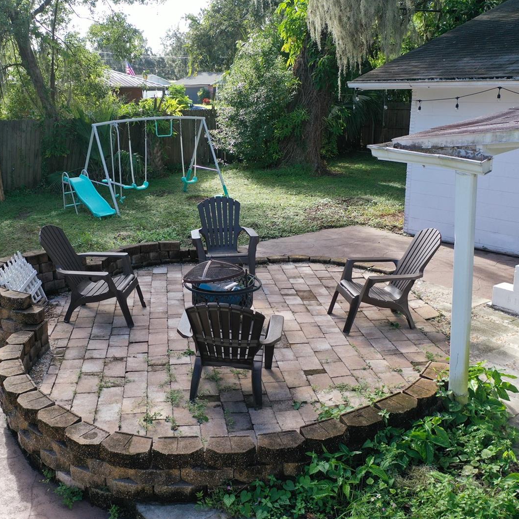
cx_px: 216
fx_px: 611
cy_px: 260
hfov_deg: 45.9
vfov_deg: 46.0
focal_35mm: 36
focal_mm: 10.26
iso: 160
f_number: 2.8
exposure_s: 1/30
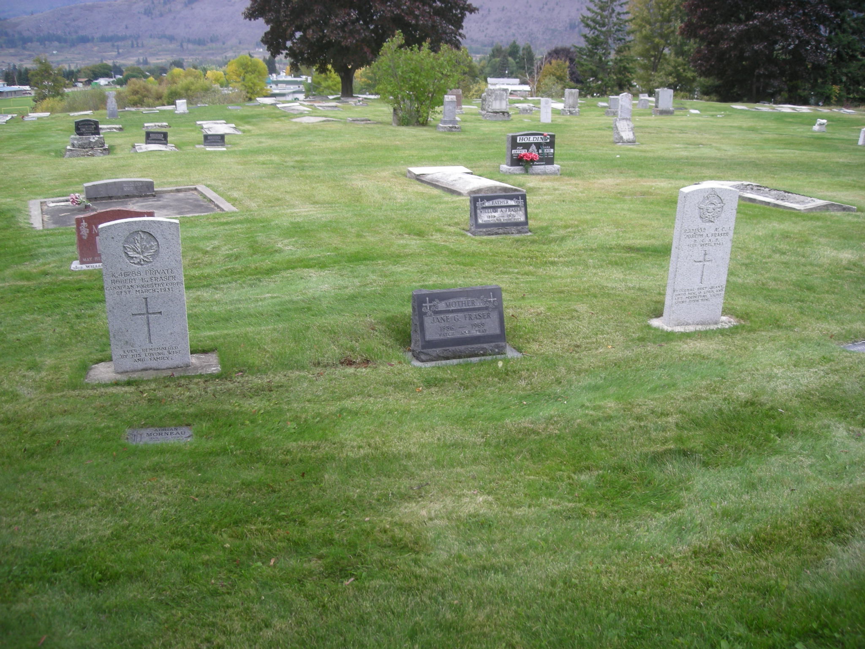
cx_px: 432
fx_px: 875
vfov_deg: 40.7
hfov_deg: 52.6
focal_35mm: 35
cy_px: 324
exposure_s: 1/81.8
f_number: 2.8
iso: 50
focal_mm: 5.7
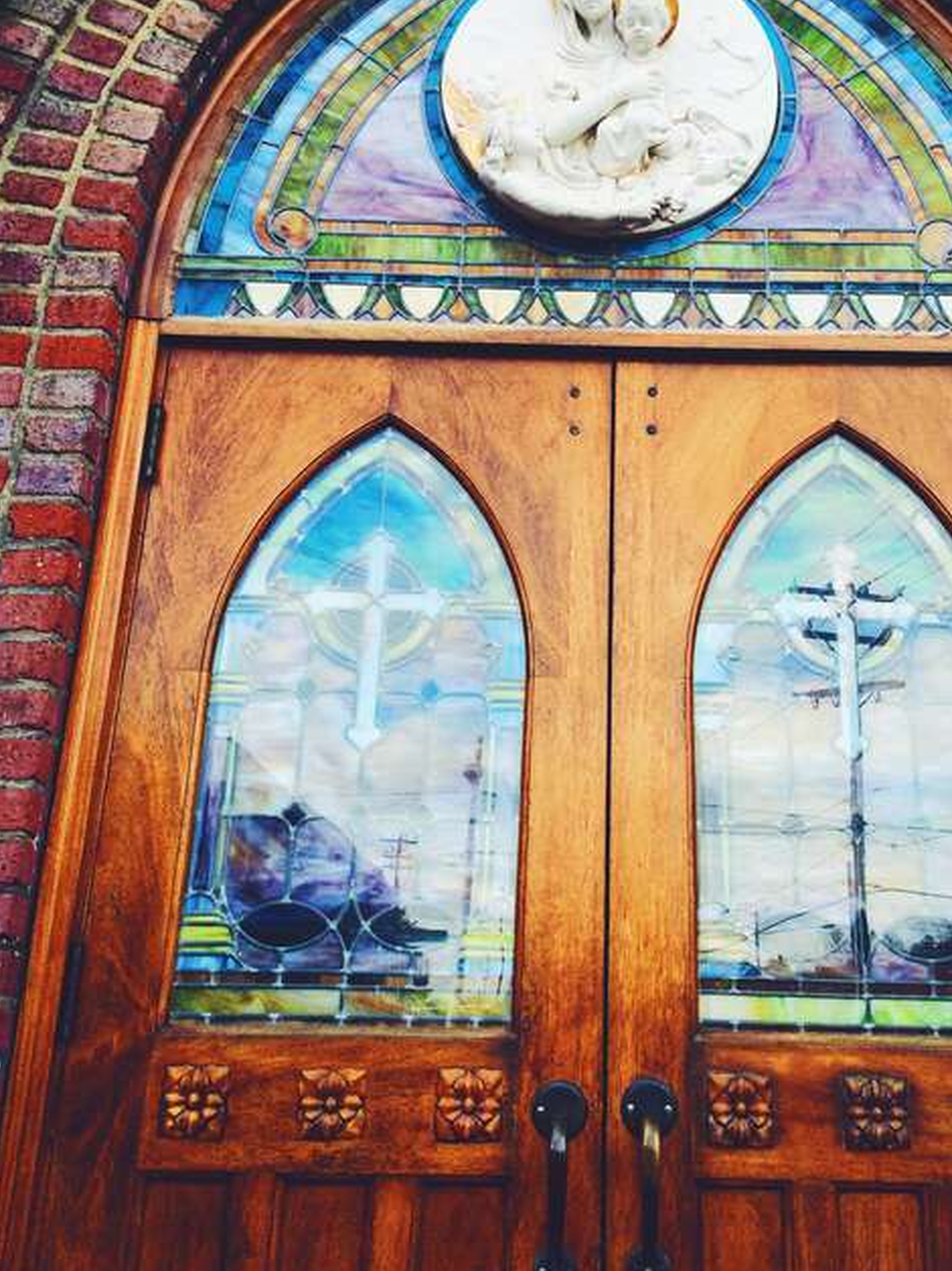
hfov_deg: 38.4
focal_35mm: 37
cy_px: 513
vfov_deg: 49.9
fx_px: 1357
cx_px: 591
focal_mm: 4.15
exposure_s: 1/562
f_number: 2.2
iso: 32
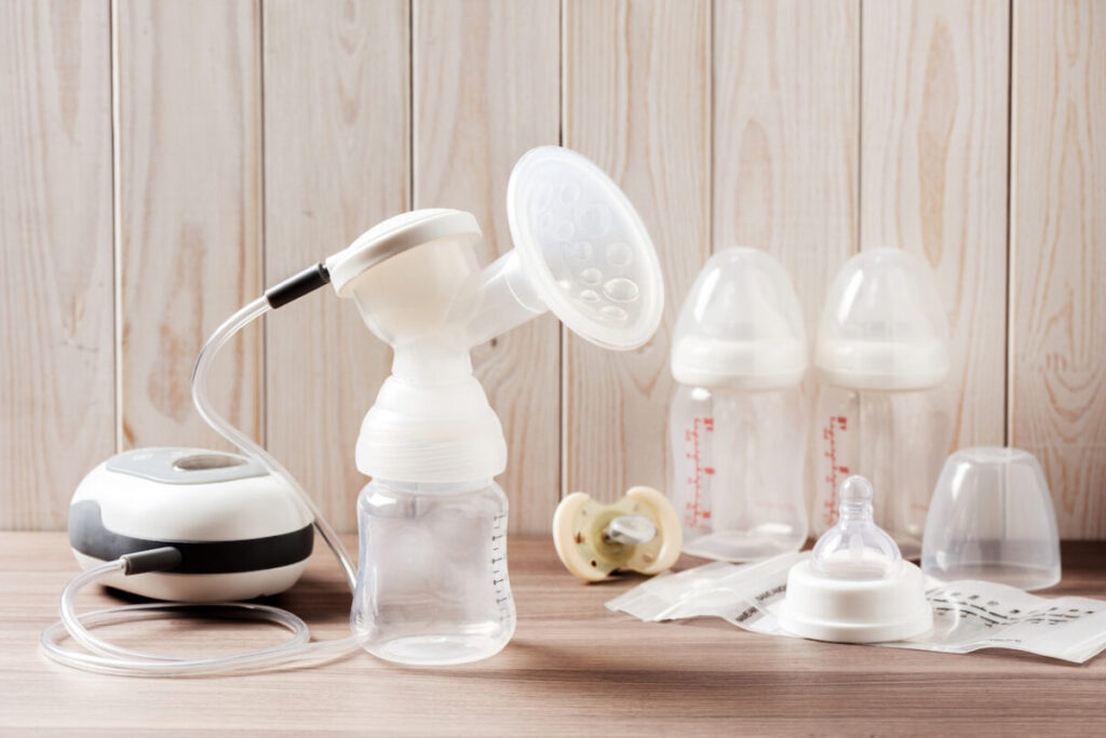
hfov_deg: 19.5
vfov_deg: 13.0
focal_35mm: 105
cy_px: 369
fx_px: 3226
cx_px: 553
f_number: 9
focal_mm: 105
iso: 280
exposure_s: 1/100
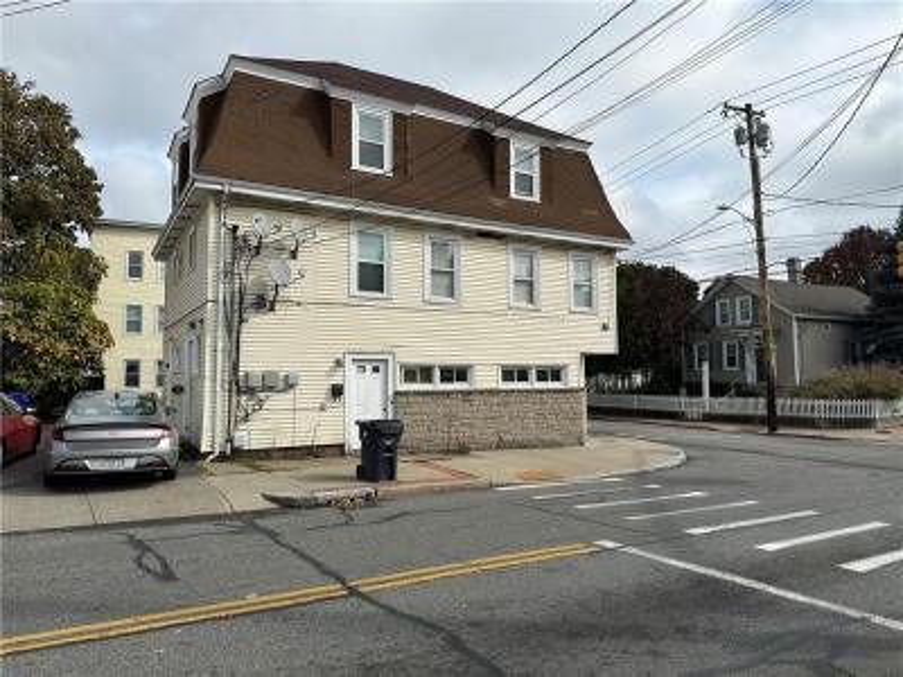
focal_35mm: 24
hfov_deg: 71.6
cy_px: 338
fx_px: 626
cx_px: 452
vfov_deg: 56.8
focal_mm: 6.86
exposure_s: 1/6623
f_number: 1.78
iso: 80
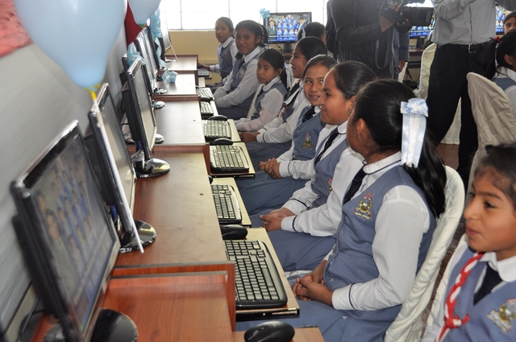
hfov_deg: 41.2
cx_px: 258
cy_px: 171
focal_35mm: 48
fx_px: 687
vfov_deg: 28.0
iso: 720
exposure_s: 1/125
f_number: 4.2
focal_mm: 32
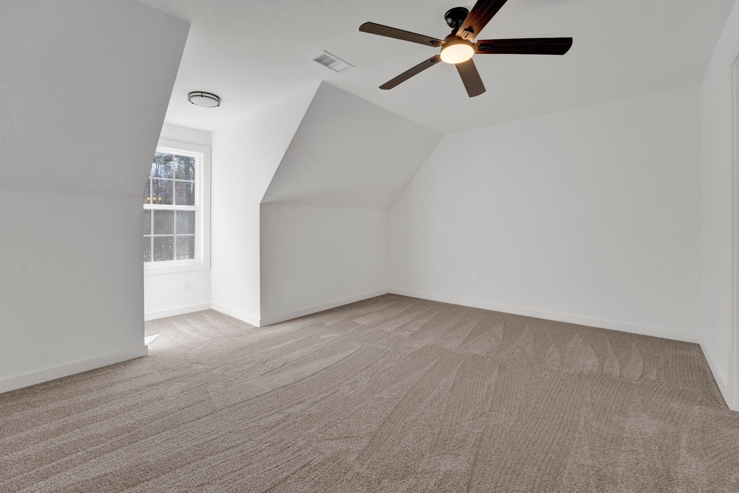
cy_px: 246
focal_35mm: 15
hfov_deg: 99.3
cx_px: 370
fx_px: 314
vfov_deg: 76.2
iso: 400
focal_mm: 15.3
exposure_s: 1/60
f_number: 8
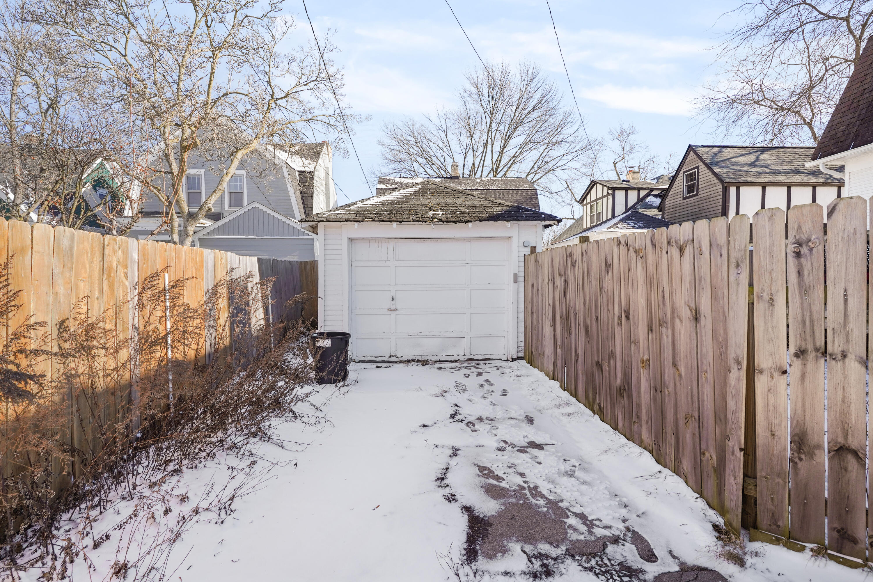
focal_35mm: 18
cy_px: 291
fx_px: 436
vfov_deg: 67.4
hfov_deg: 90.0
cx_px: 436
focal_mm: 18
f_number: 7.1
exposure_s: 1/200
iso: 400
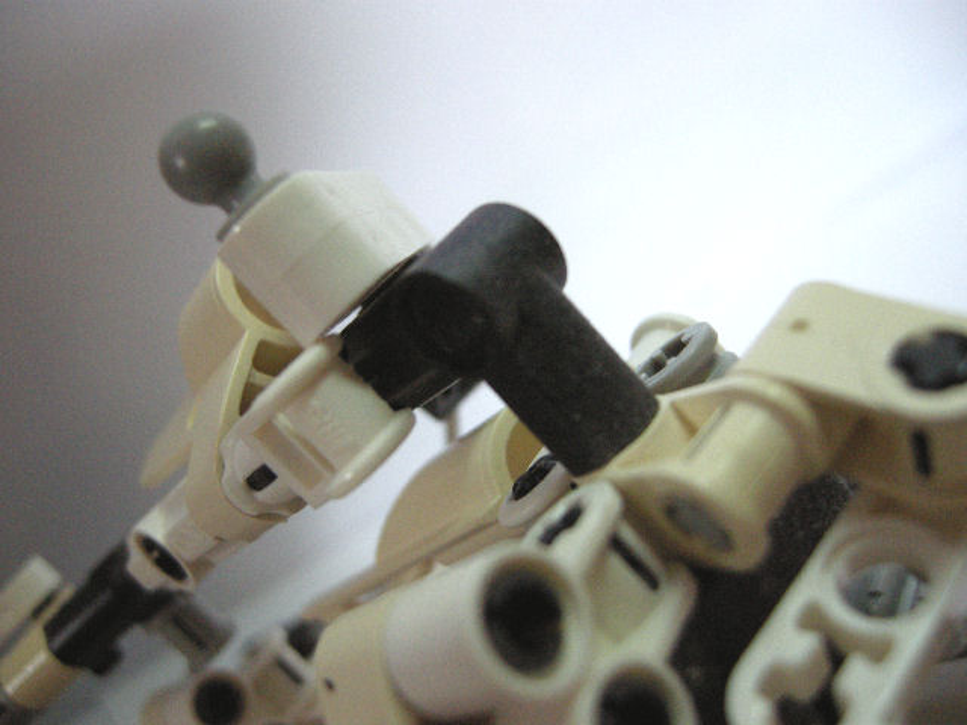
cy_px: 362
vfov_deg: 40.7
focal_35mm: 35
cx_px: 484
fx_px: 978
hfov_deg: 52.6
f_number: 2.7
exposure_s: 1/60.1
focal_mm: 7.5
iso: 373
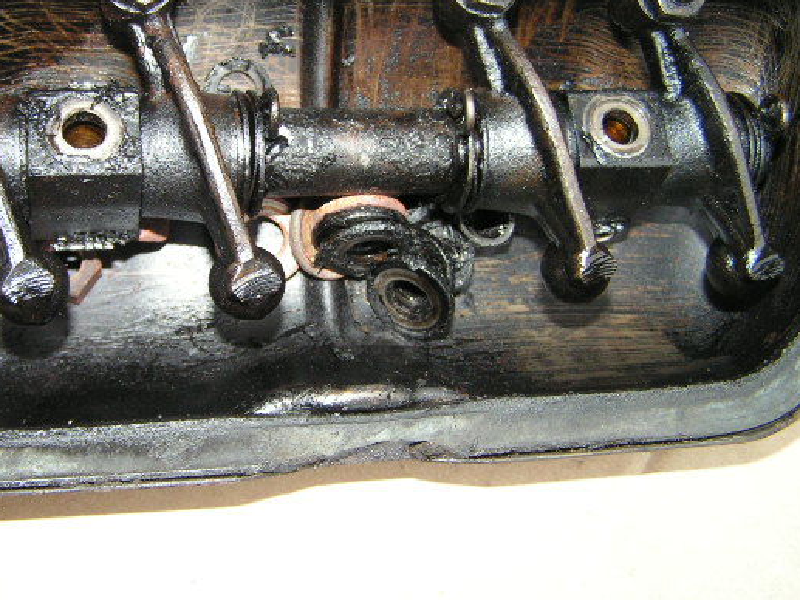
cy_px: 232
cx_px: 314
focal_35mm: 47
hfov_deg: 40.2
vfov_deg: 30.8
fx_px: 1086
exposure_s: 1/250
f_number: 2.8
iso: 125
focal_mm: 6.3
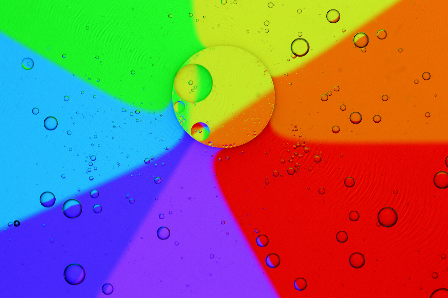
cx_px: 224
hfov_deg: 13.1
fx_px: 1958
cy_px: 149
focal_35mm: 158
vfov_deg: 8.7
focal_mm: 105
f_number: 8
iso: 200
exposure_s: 1/40
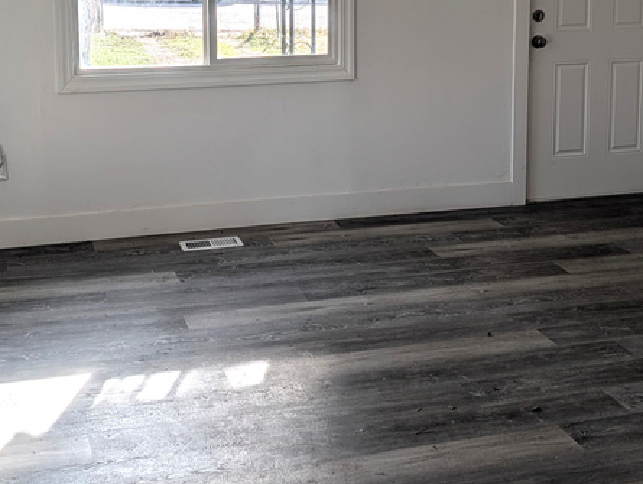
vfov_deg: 25.9
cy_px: 59
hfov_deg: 34.9
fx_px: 1023
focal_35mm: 55
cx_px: 321
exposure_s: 1/2252
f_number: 1.68
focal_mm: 6.9
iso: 28
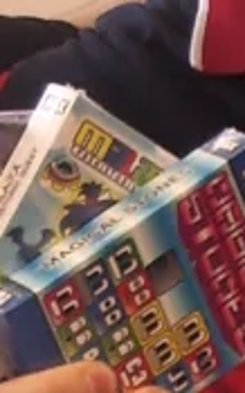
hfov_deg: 4.8
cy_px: 377
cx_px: 198
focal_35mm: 272
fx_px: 2913
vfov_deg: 7.7
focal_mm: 5.8
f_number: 2.6
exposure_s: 1/20
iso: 100
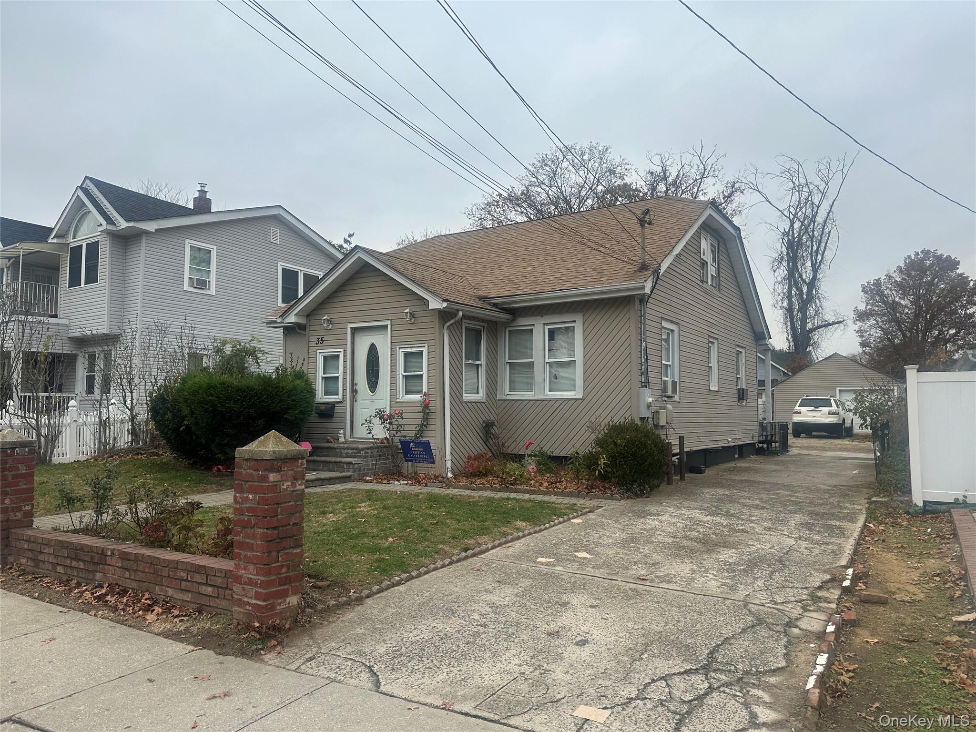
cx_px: 488
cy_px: 366
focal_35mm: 24
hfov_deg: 71.6
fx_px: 677
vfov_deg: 56.8
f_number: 1.78
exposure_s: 1/2967
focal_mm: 6.86
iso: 80
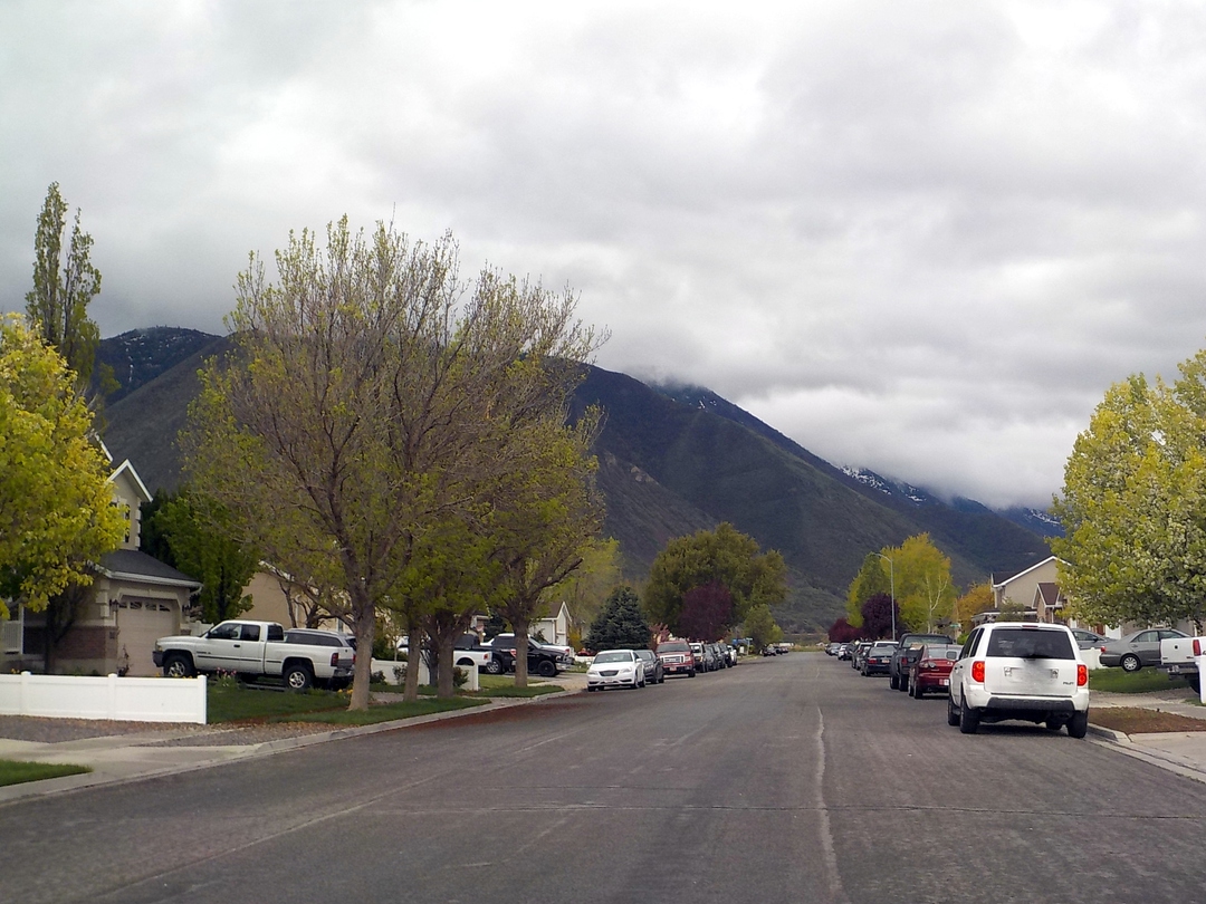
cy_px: 452
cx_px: 603
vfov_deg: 30.9
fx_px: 1637
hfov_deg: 40.4
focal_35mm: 47
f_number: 4.2
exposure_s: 1/125
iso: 125
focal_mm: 6.4
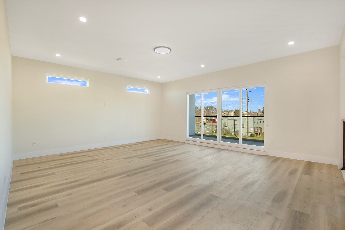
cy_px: 115
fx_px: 144
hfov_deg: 100.4
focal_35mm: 15
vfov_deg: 77.3
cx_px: 172
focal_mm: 10
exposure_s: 1/200
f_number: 7.1
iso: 100
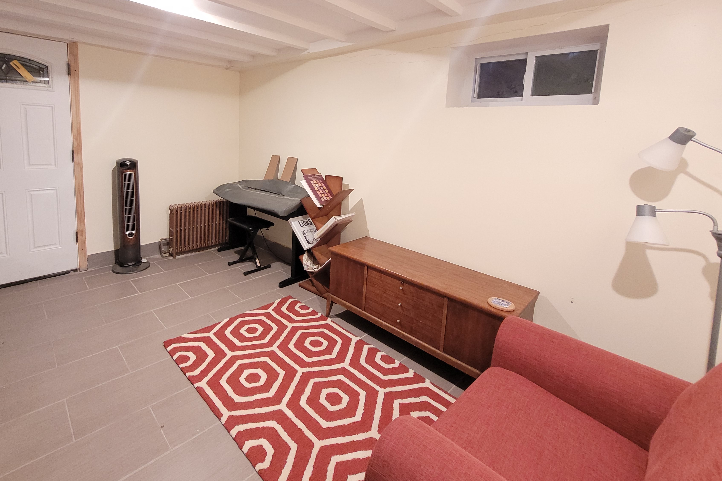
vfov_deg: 72.3
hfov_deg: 95.7
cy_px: 176
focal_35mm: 16
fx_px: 321
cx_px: 297
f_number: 2.2
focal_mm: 1.74
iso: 500
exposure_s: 1/29
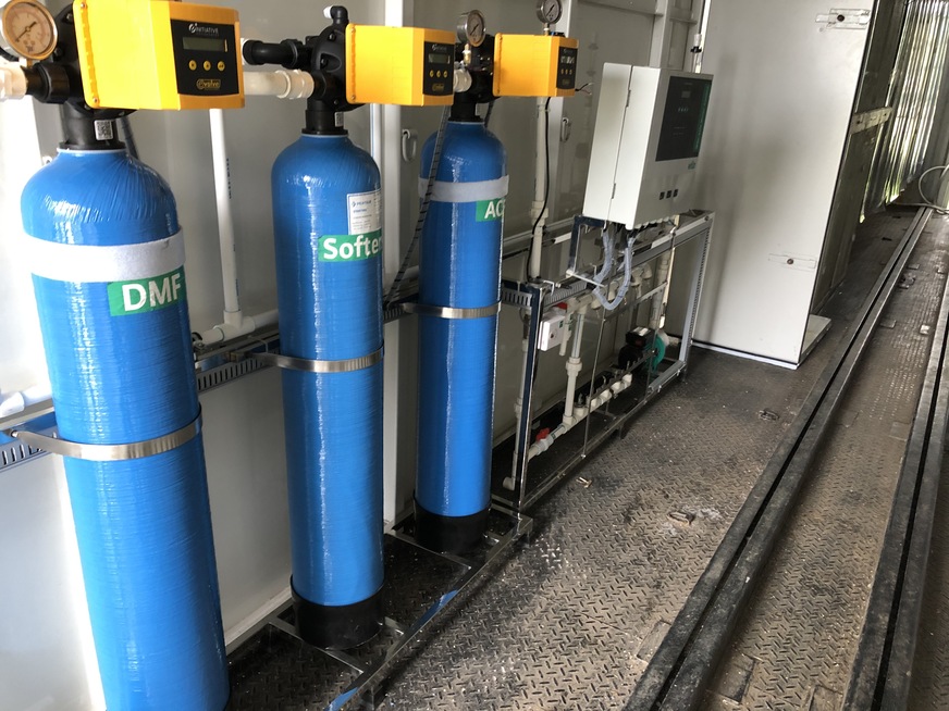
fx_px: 768
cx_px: 474
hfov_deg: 63.4
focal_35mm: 28
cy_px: 356
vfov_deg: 49.7
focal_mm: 3.99
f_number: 1.8
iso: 50
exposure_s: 1/15
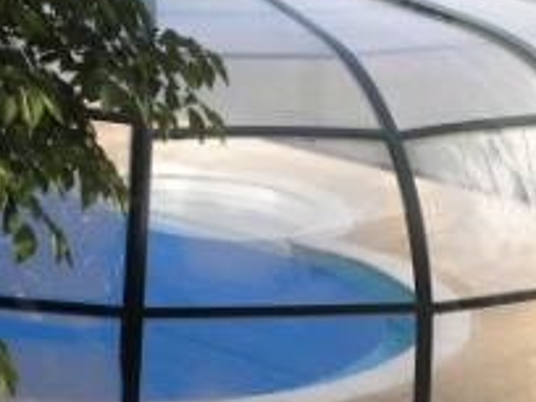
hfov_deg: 13.6
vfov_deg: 10.2
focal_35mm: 145
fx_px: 2245
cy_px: 66
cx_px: 210
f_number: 4.5
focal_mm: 11.8
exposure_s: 1/167
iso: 64
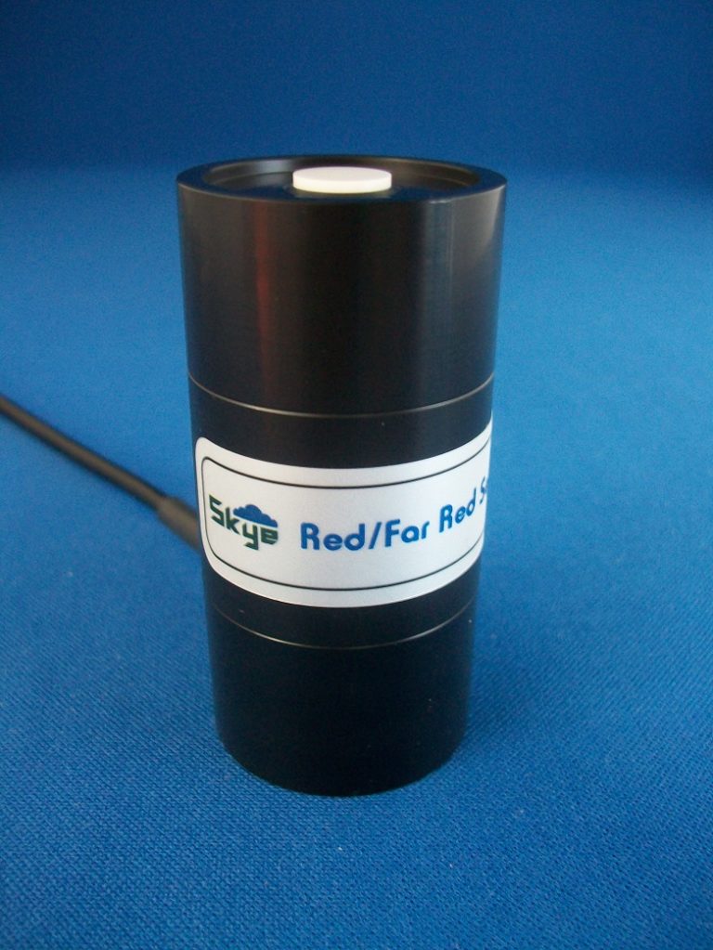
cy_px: 475
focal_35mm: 34
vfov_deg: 53.9
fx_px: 933
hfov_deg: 41.8
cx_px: 356
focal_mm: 5.7
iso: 160
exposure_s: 1/15
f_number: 2.8
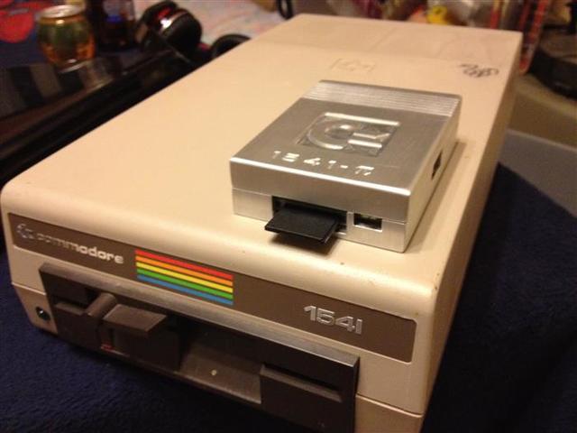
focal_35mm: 35
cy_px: 216
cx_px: 288
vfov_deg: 40.7
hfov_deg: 52.6
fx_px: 583
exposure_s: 1/20
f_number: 2.4
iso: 400
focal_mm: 4.28
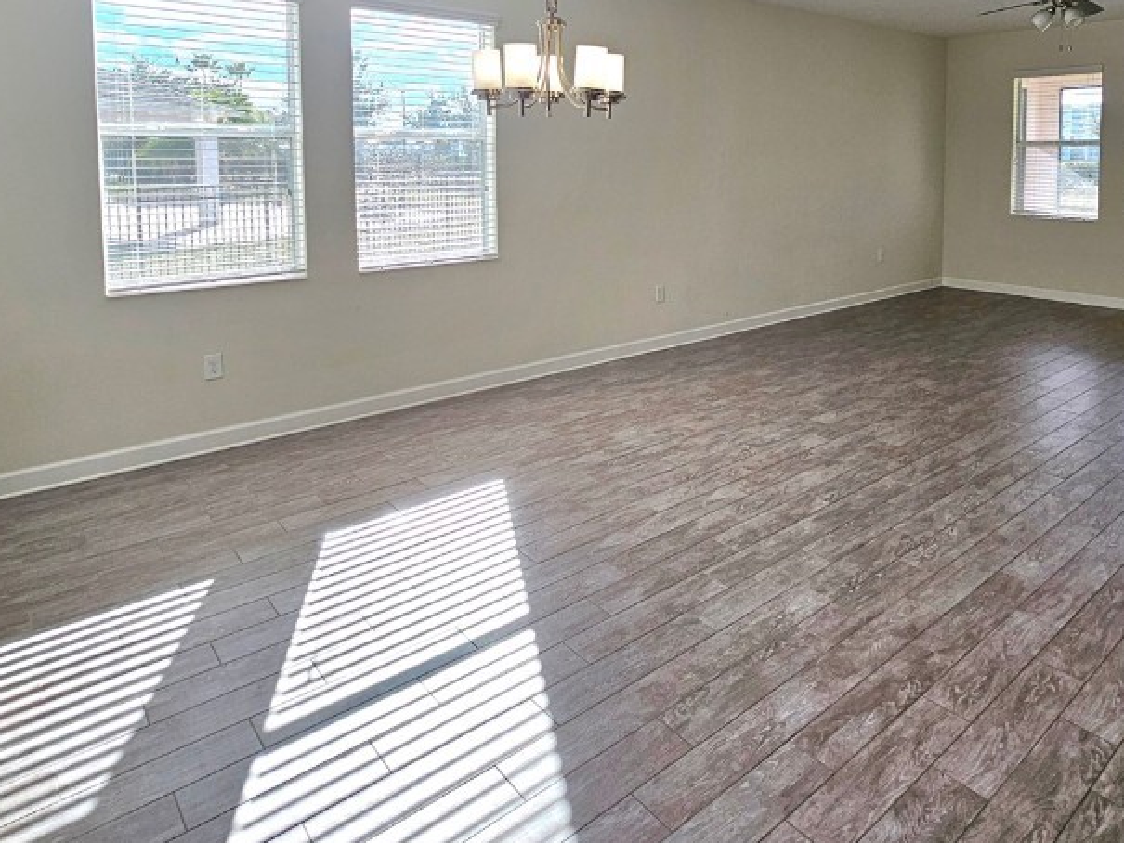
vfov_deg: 57.9
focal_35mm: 22
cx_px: 691
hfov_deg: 75.3
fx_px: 714
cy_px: 208
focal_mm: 2.2
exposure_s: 1/345
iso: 50
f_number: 2.2
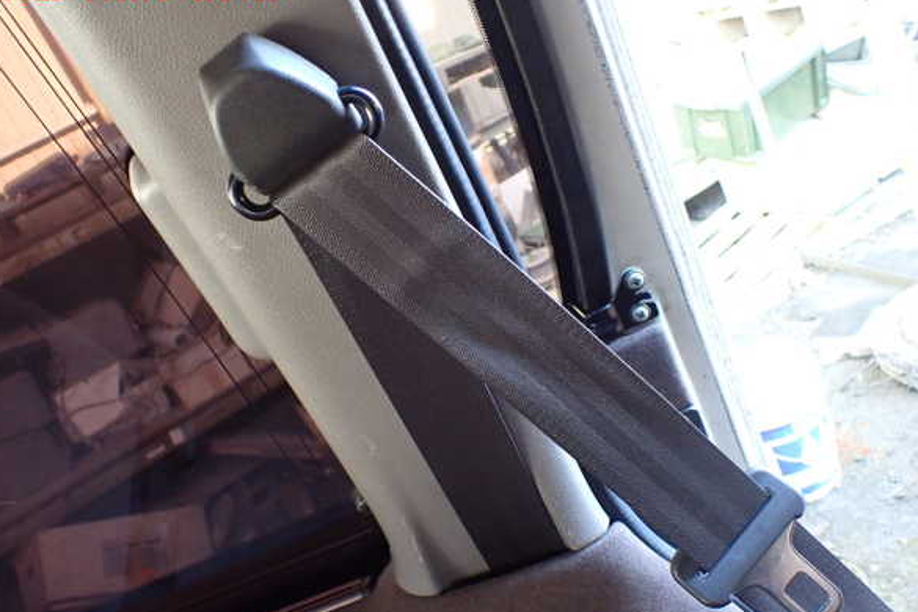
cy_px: 323
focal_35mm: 32
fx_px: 816
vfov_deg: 41.1
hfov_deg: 58.7
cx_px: 461
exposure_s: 1/50
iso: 800
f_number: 2.3
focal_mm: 5.4
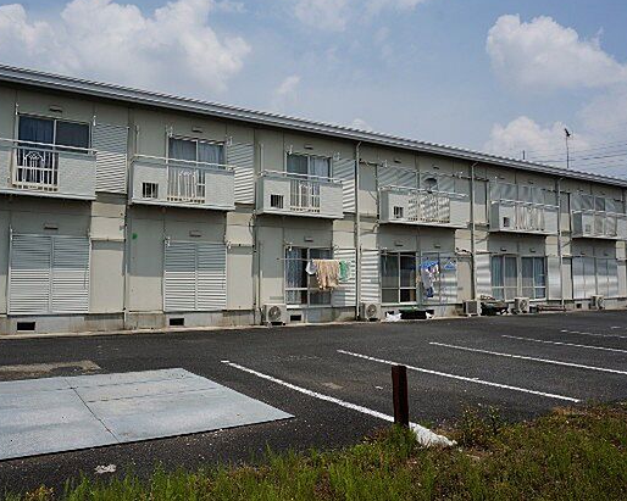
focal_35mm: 28
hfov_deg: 62.2
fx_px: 519
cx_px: 294
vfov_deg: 51.5
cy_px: 243
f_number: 13
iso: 100
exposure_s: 1/200
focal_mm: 16
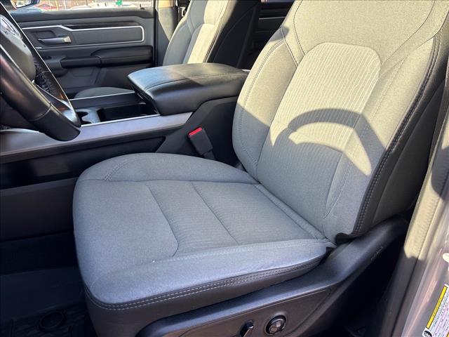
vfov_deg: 53.1
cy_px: 168
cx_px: 224
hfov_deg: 67.3
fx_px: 337
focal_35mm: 26
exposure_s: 1/121
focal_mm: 5.96
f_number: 1.6
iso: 40
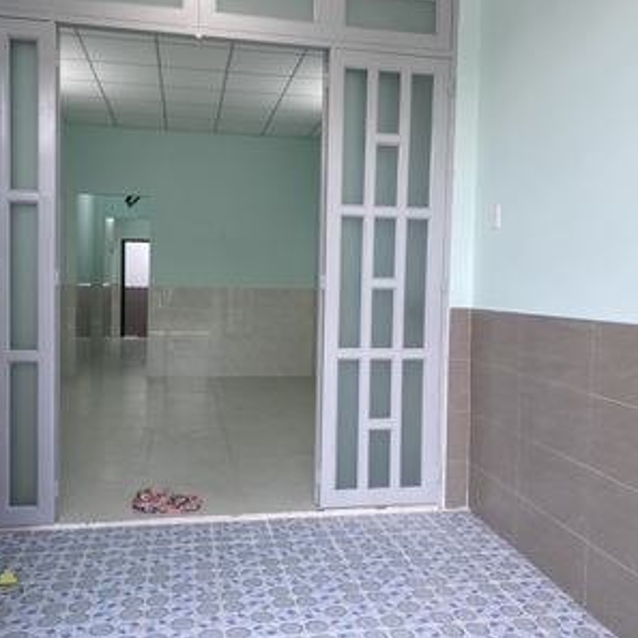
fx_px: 646
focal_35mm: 31
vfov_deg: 52.5
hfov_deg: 52.5
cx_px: 311
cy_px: 320
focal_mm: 4.25
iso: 50
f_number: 1.8
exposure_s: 1/121
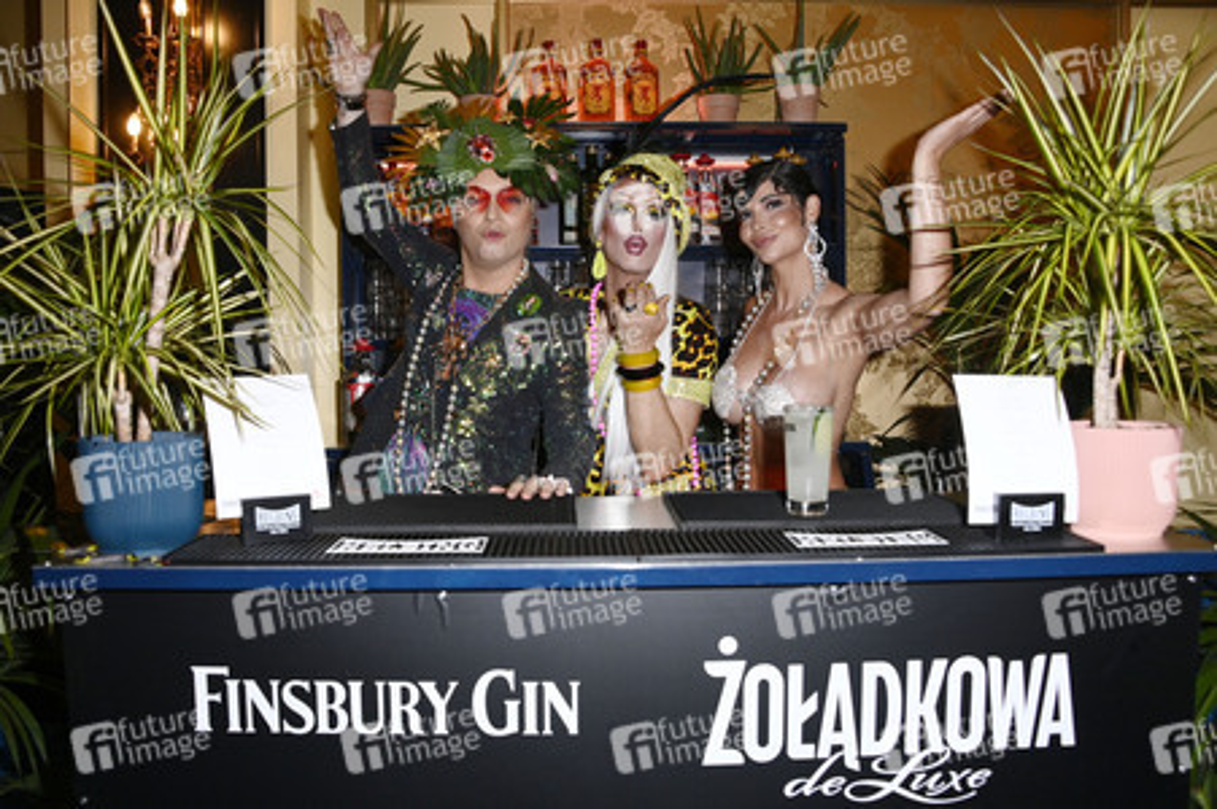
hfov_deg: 65.5
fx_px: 946
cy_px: 404
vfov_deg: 46.3
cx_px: 608
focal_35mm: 28
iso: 2000
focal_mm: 28
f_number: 5.6
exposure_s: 1/125
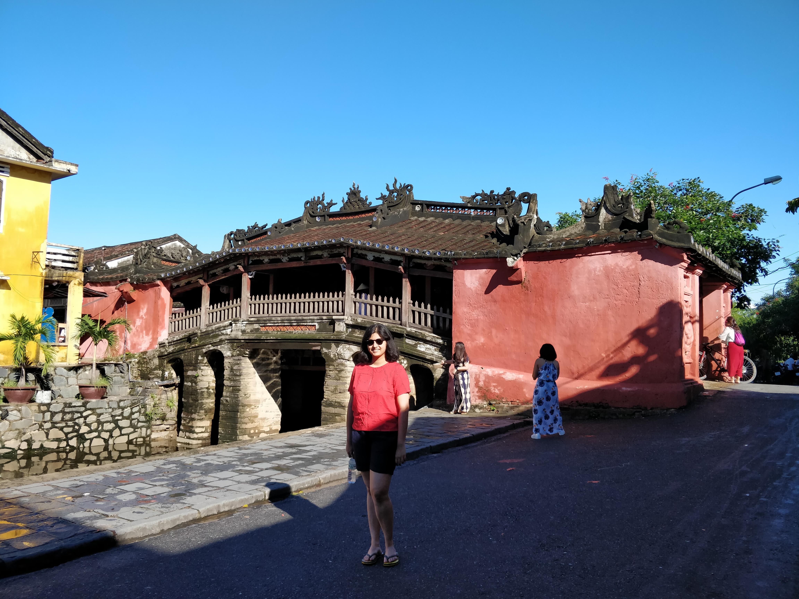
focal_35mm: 24
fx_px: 554
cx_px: 400
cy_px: 300
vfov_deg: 56.8
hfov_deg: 71.6
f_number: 1.7
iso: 200
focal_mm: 4.1
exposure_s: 1/1504
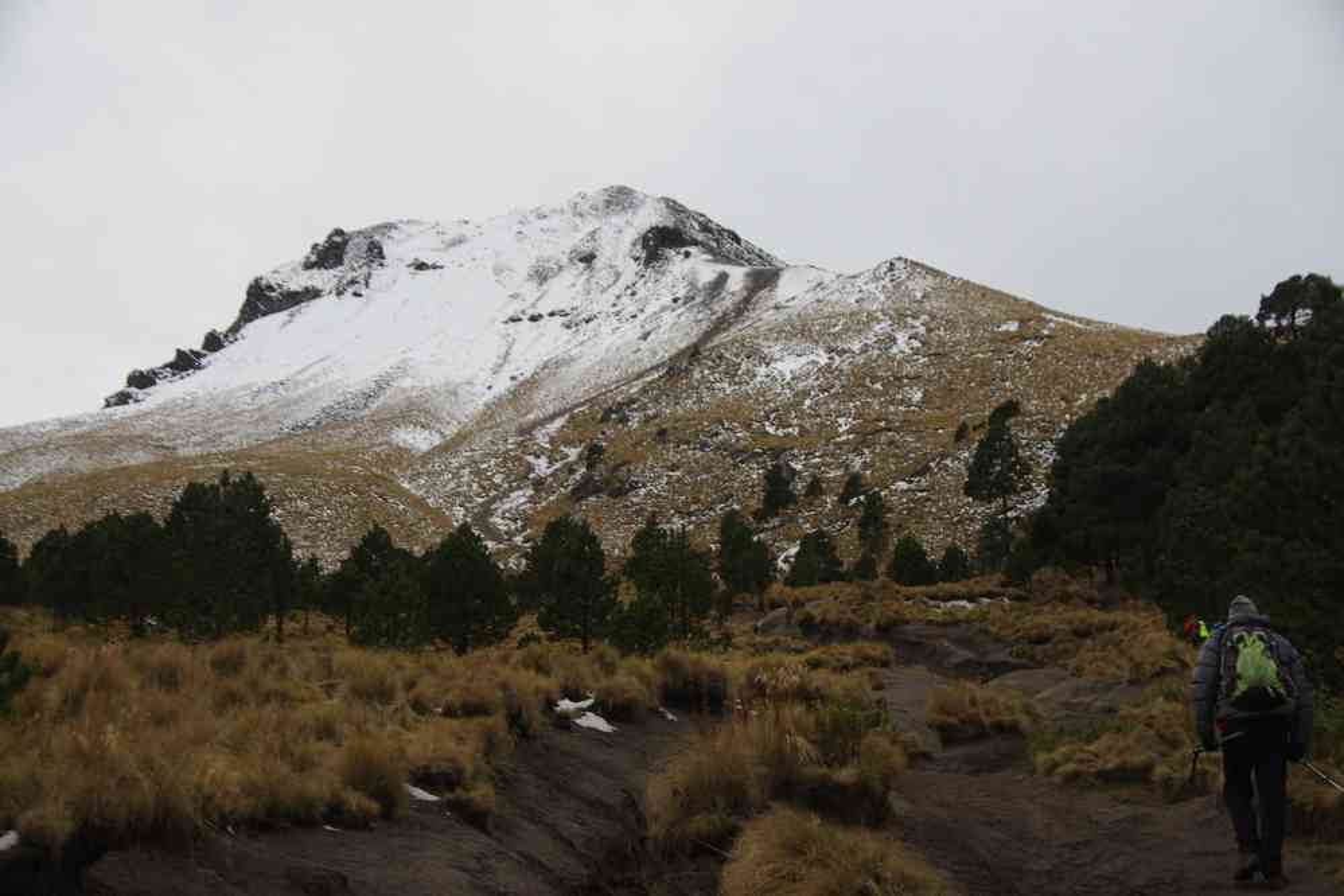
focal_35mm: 58
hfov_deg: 34.4
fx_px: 2173
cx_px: 672
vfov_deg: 23.3
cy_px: 448
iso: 400
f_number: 7.1
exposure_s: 1/60
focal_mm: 38.8
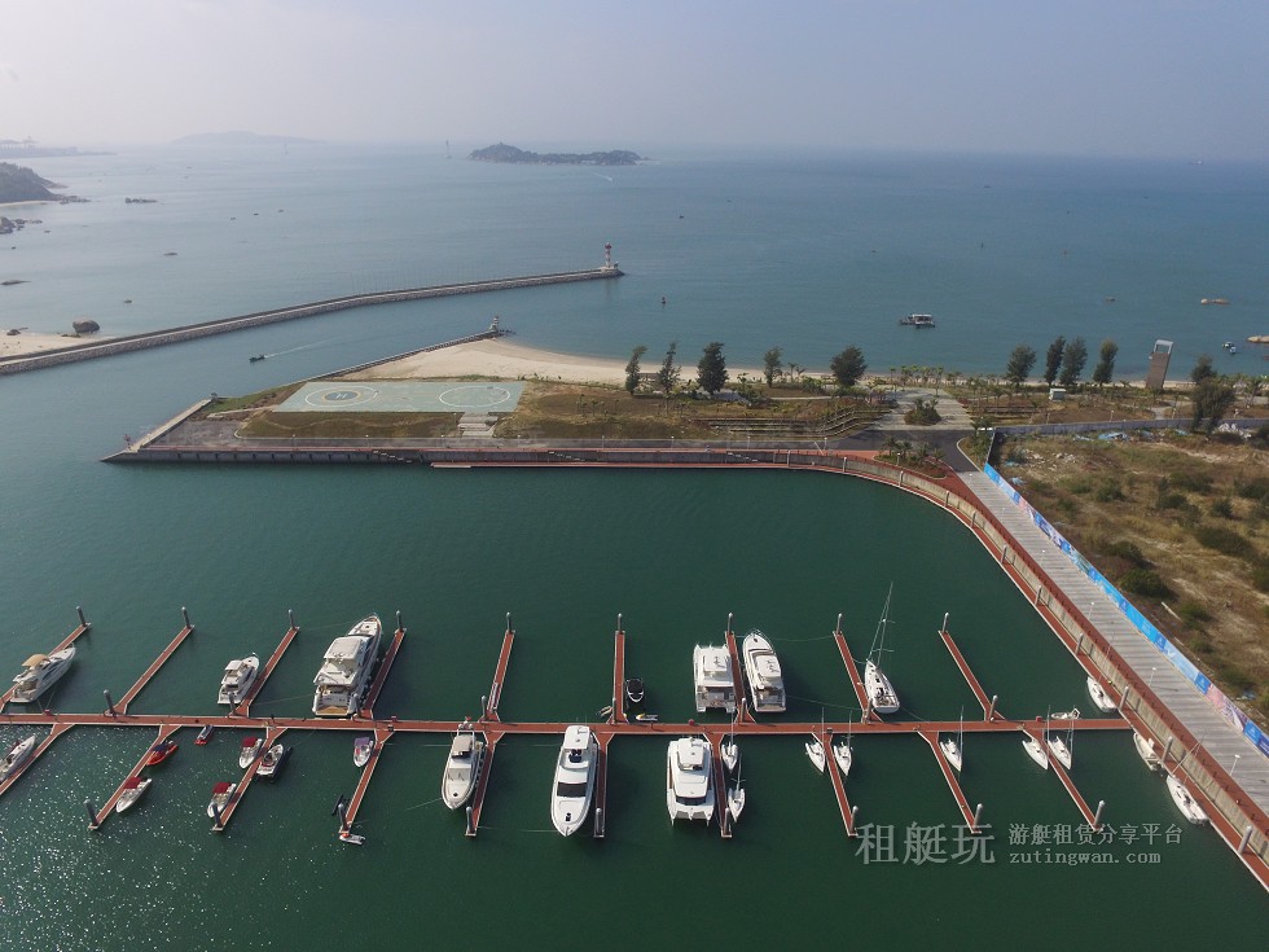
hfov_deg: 81.7
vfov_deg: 66.0
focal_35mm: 20
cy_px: 476
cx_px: 634
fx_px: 733
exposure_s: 1/2237
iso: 100
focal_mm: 3.61
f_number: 2.8
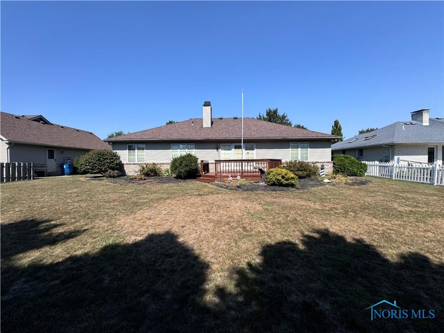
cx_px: 222
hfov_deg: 102.1
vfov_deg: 85.7
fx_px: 180
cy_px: 166
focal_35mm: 14
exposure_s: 1/2083
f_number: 2.2
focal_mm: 2.22
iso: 50
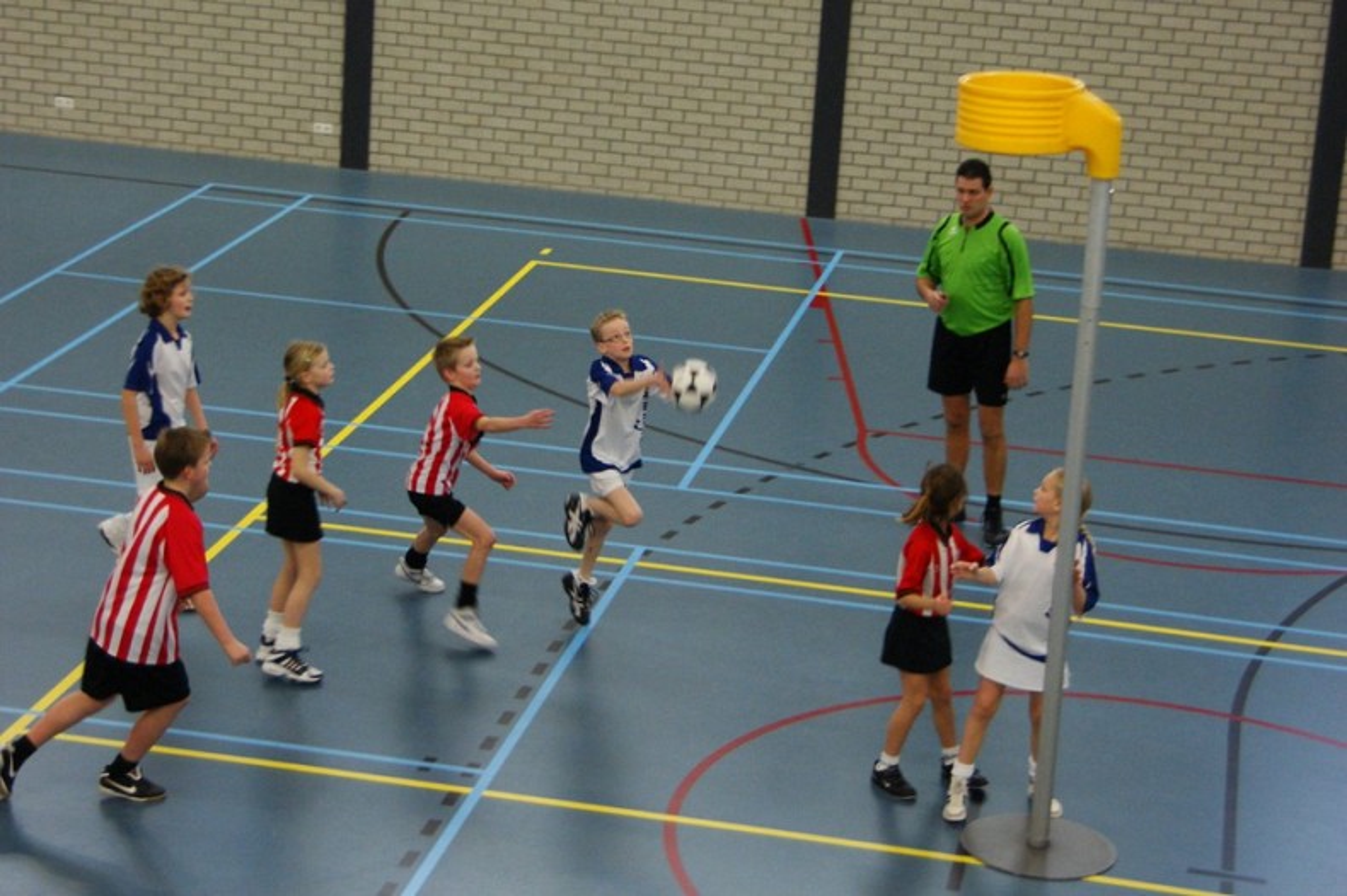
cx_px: 674
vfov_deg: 25.7
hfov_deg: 37.9
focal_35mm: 52
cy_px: 448
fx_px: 1963
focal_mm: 35
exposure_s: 1/100
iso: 800
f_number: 4.5
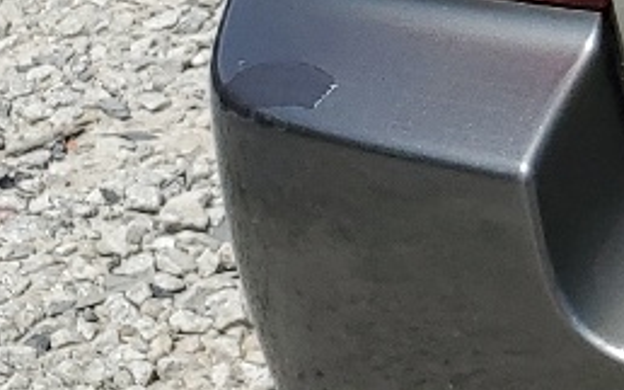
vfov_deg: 7.4
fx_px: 2907
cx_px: 1664
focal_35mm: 171
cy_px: -344
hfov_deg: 10.1
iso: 50
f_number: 1.5
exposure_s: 1/5000
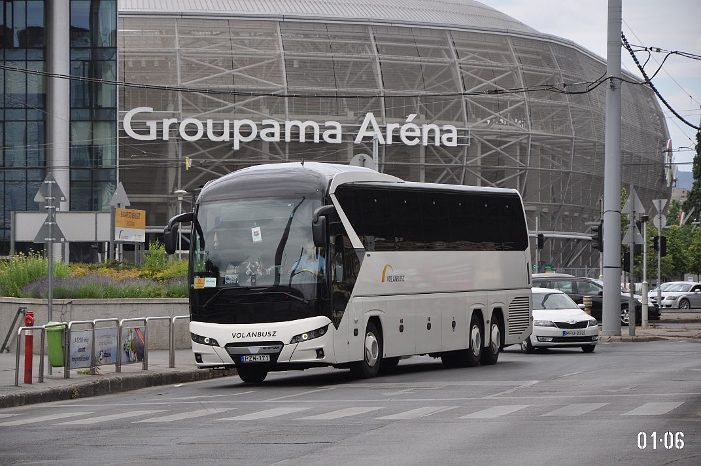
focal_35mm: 158
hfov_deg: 13.1
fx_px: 3063
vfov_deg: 8.7
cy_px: 233
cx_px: 350
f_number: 5.6
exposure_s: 1/1000
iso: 400
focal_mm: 105
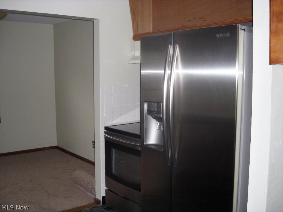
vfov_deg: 37.7
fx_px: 311
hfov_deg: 49.0
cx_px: 142
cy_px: 106
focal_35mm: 38
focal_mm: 7.9
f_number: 2.8
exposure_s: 1/60
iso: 200
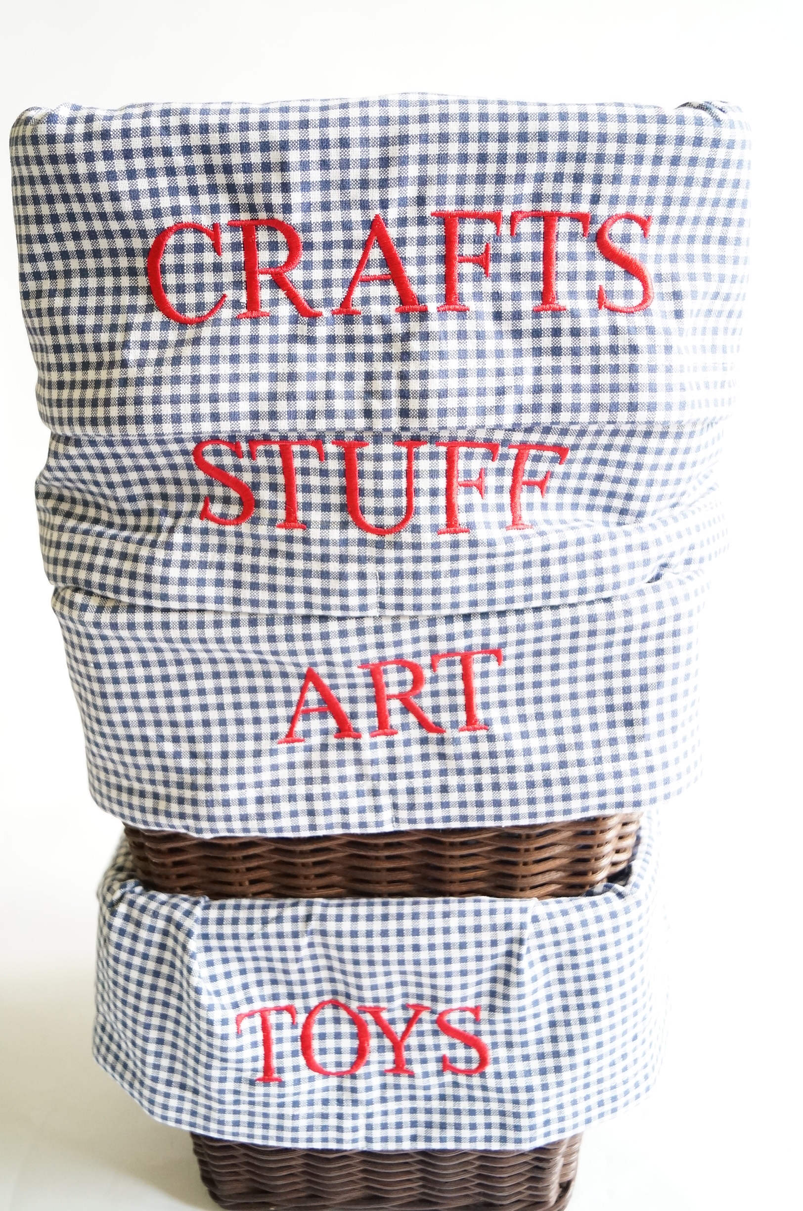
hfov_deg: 36.8
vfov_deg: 53.2
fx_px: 1209
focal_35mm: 36
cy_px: 606
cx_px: 402
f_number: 4
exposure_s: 1/60
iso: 1250
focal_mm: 24
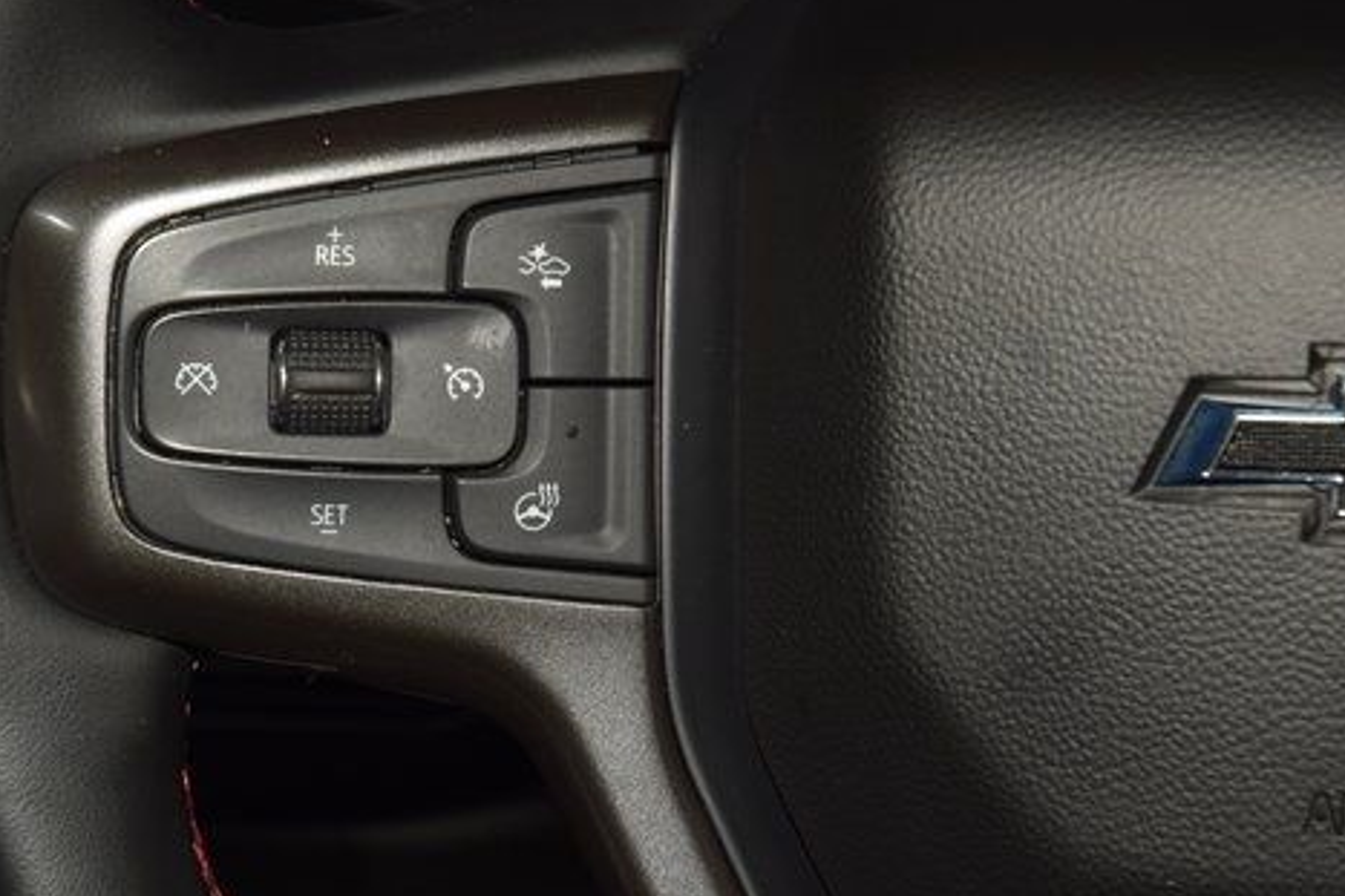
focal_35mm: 144
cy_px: 411
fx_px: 5378
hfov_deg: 14.2
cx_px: 449
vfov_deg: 9.5
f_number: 8
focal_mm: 70
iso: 100
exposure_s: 1/125
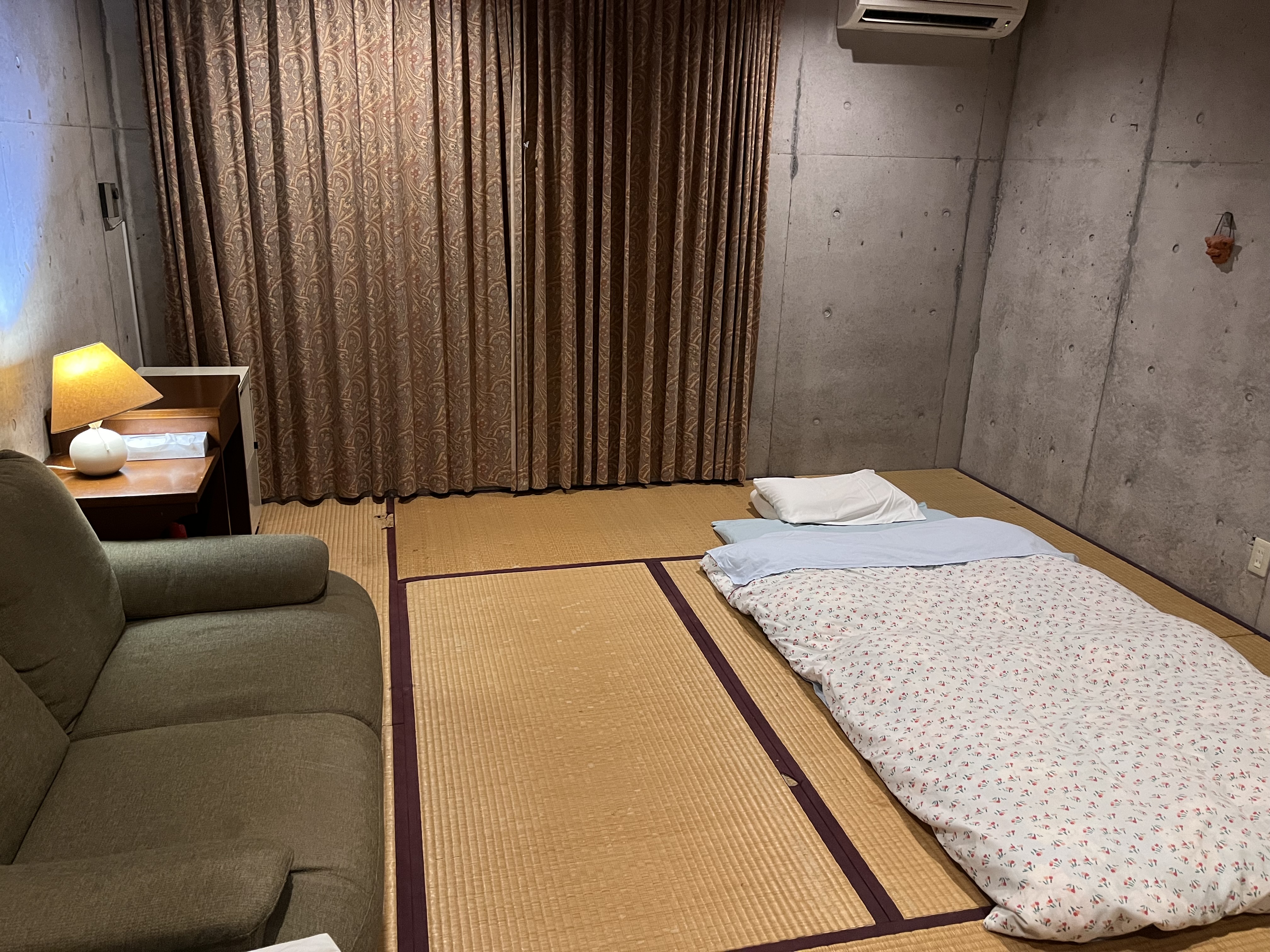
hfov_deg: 67.3
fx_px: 954
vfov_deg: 53.1
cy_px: 476
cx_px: 635
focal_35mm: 26
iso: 640
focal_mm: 5.1
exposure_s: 1/40
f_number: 1.6
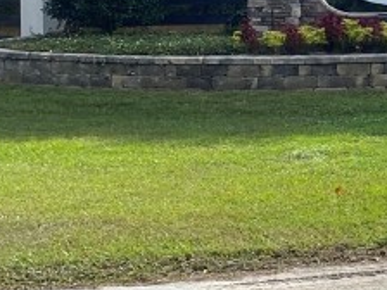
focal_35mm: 119
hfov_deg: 14.1
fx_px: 1330
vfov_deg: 12.3
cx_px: 752
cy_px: -26
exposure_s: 1/1779
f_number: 1.8
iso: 32
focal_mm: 4.25
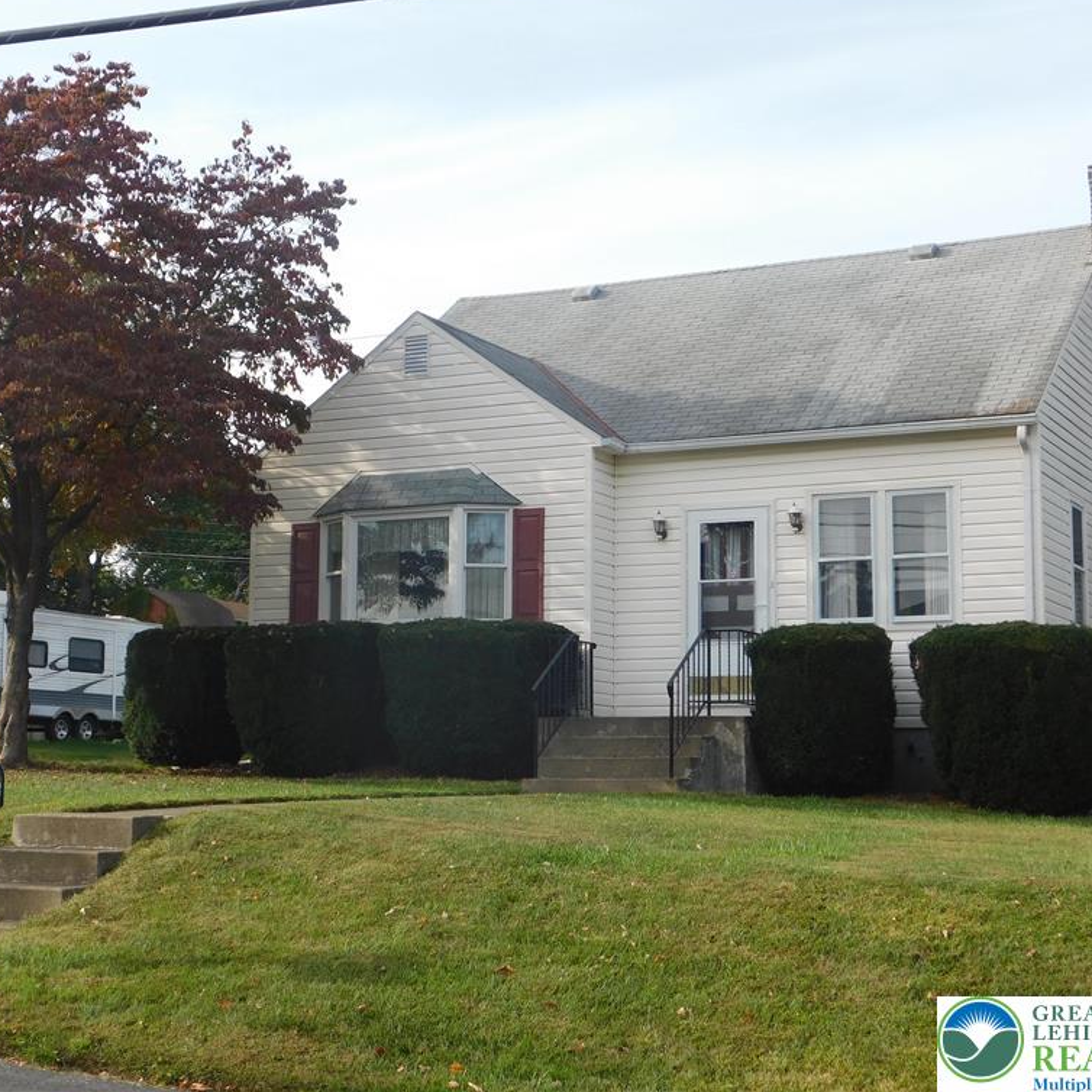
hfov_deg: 31.6
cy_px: 537
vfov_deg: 31.6
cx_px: 491
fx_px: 1927
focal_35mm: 54
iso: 125
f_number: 3.7
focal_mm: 8
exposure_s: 1/500
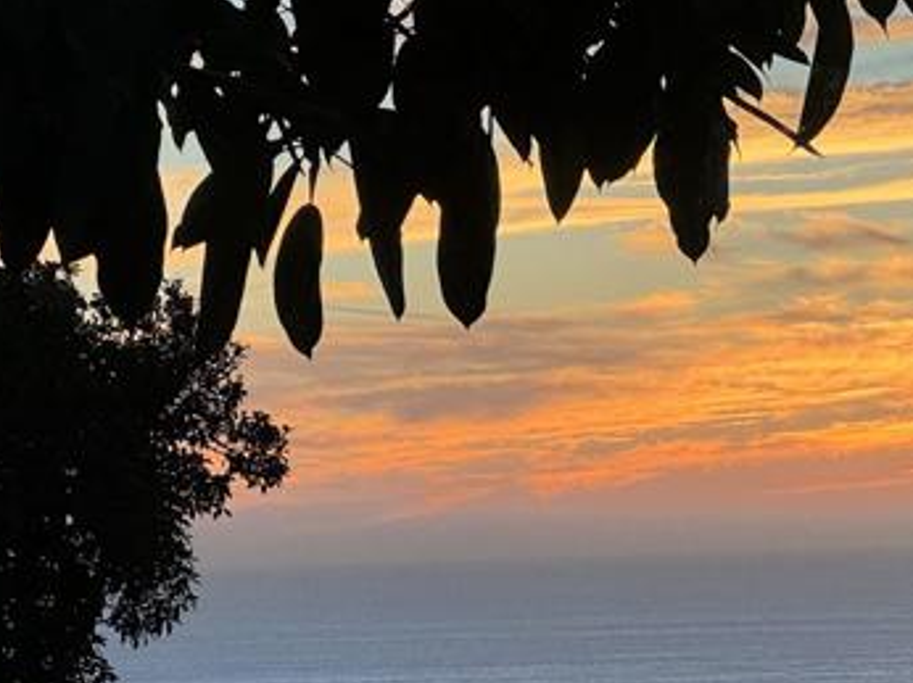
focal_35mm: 228
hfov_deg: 8.6
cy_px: 746
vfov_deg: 6.5
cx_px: 889
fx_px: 6009
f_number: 2.8
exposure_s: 1/120
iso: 25
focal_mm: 9
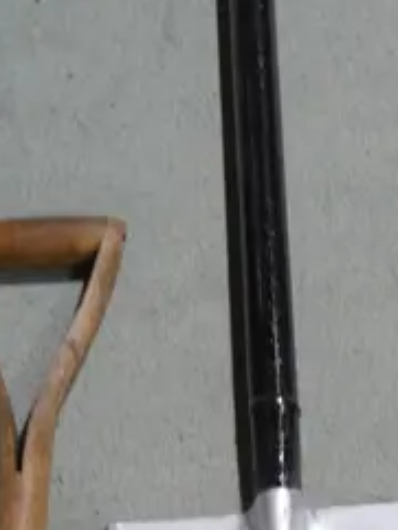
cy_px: 682
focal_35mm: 136
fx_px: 2083
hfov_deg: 10.9
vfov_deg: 14.0
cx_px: 355
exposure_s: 1/60
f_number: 3.6
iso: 400
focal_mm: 16
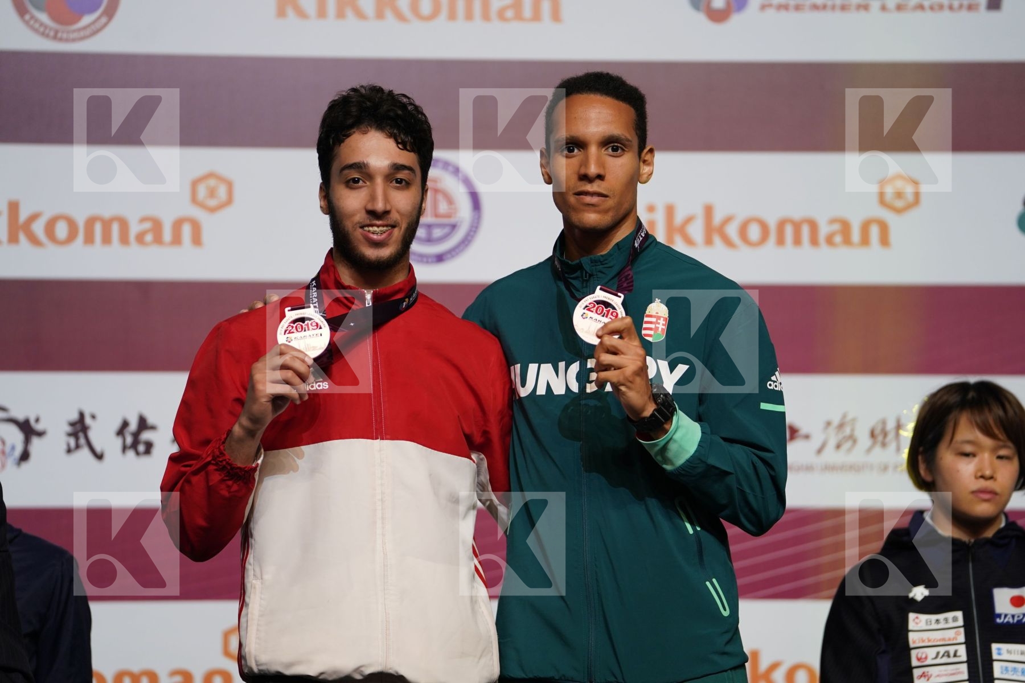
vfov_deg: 8.9
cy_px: 342
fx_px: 4384
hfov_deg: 13.3
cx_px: 512
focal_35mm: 154
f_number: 2.8
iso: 800
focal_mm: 154
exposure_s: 1/250
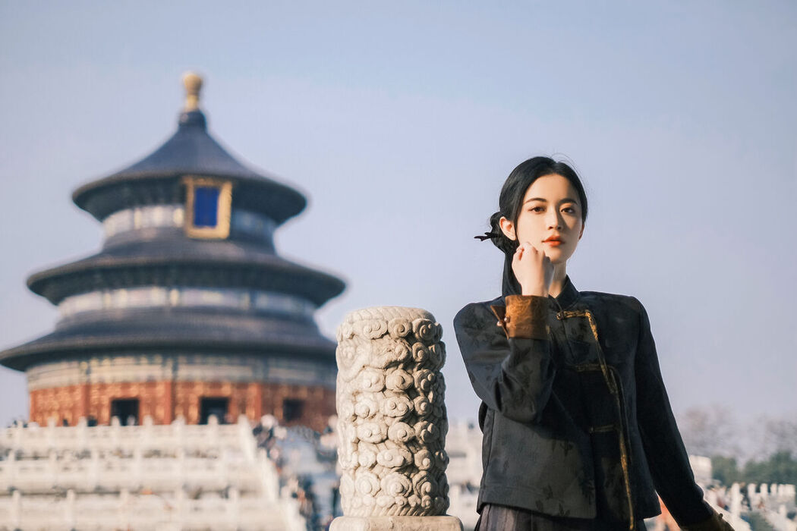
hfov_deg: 37.5
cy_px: 266
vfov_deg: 25.5
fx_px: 1173
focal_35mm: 53
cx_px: 398
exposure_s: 1/32000
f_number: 1.4
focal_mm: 35
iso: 2500
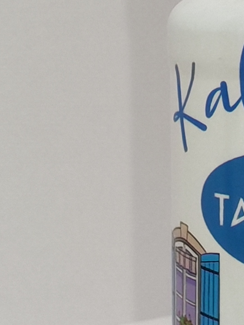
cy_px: 61
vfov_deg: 17.4
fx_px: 1053
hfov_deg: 13.0
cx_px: 271
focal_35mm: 112
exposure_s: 1/100
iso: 55
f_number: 2.2
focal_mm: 1.96
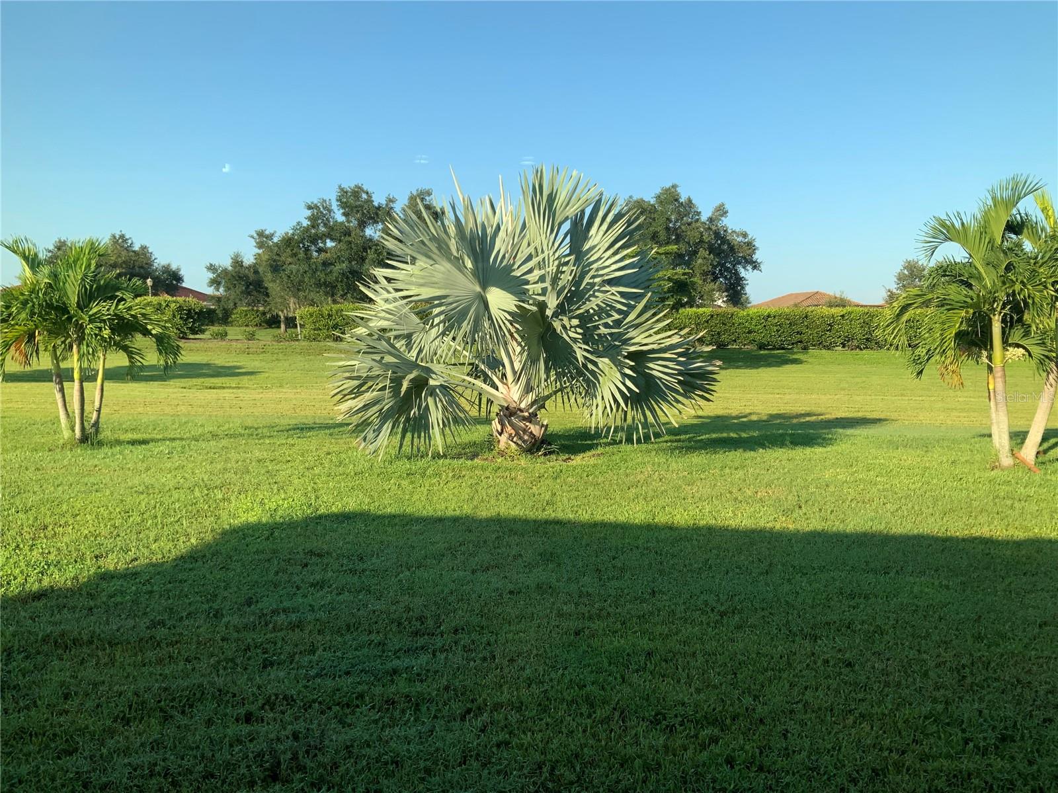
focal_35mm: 29
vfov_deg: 48.2
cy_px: 396
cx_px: 529
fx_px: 886
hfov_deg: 61.7
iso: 16
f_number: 1.8
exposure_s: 1/842
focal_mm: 3
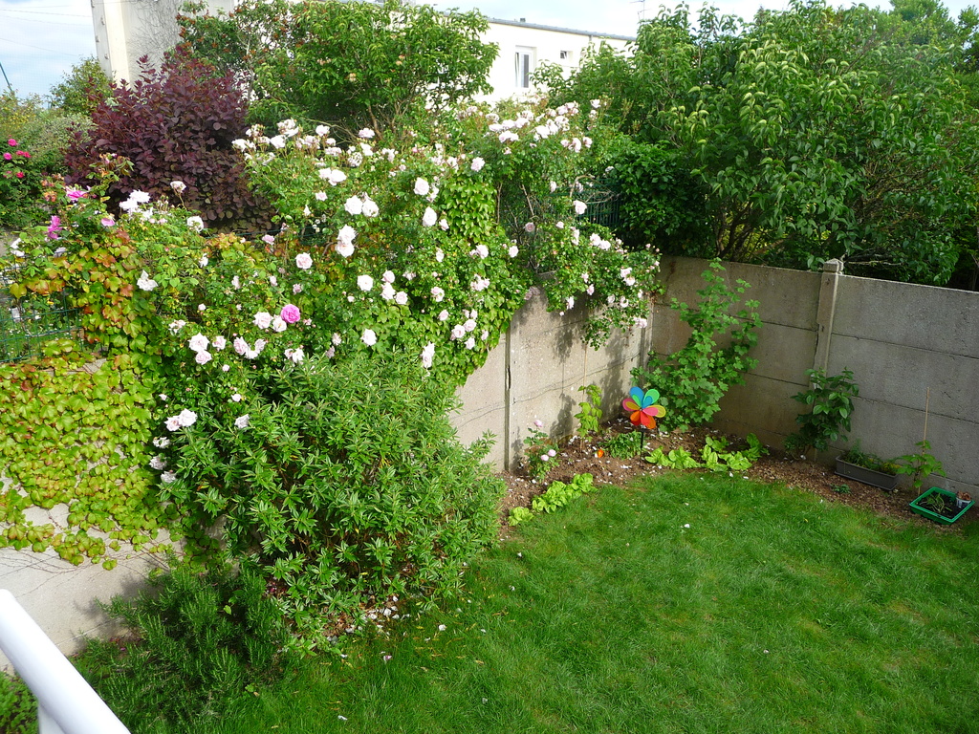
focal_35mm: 28
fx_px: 792
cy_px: 367
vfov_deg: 49.7
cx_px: 490
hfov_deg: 63.4
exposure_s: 1/200
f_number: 3.3
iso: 100
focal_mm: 4.7
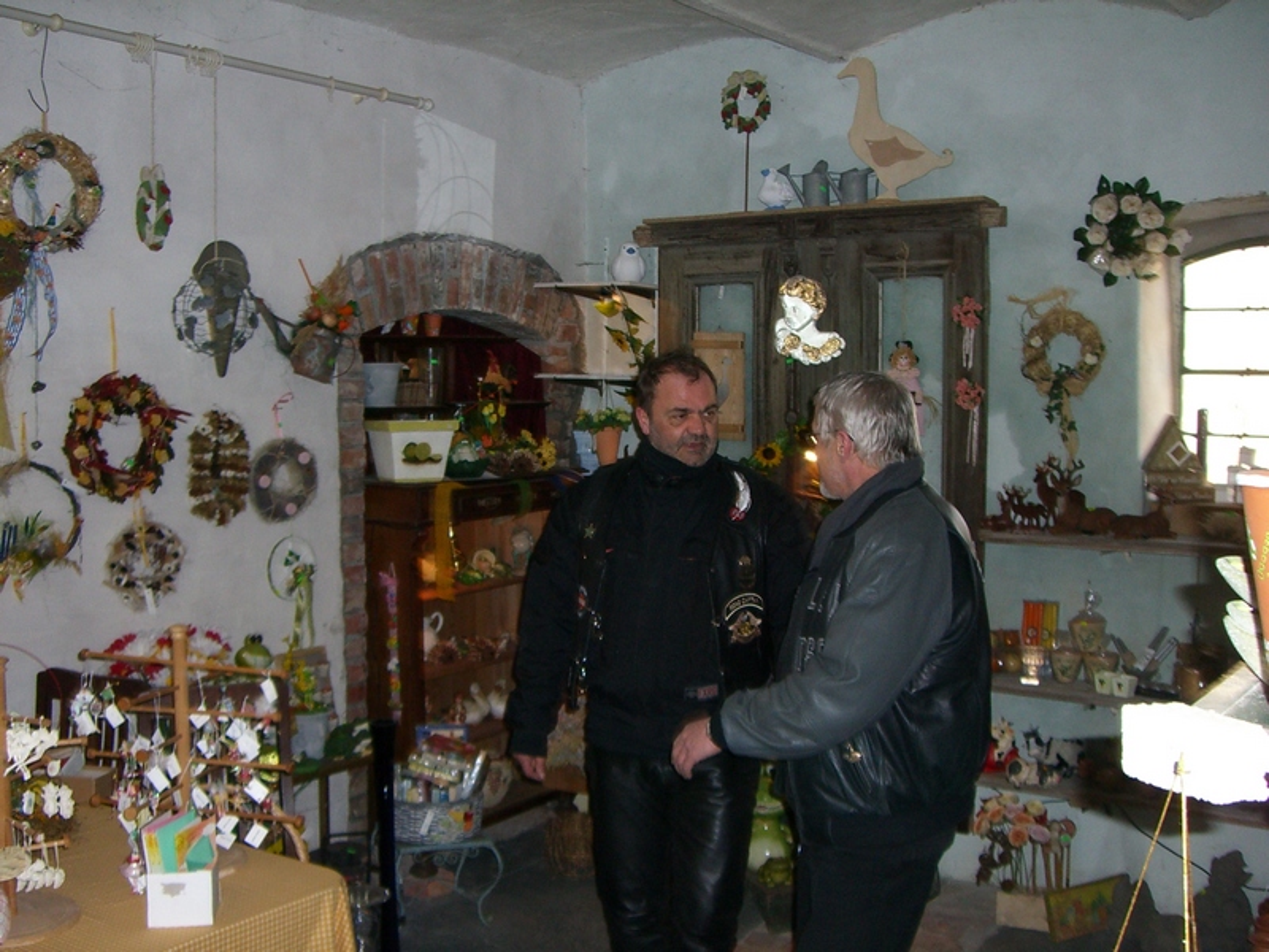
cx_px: 634
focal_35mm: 38
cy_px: 476
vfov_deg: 37.7
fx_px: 1393
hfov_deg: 49.0
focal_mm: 6.2
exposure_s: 1/60
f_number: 2.7
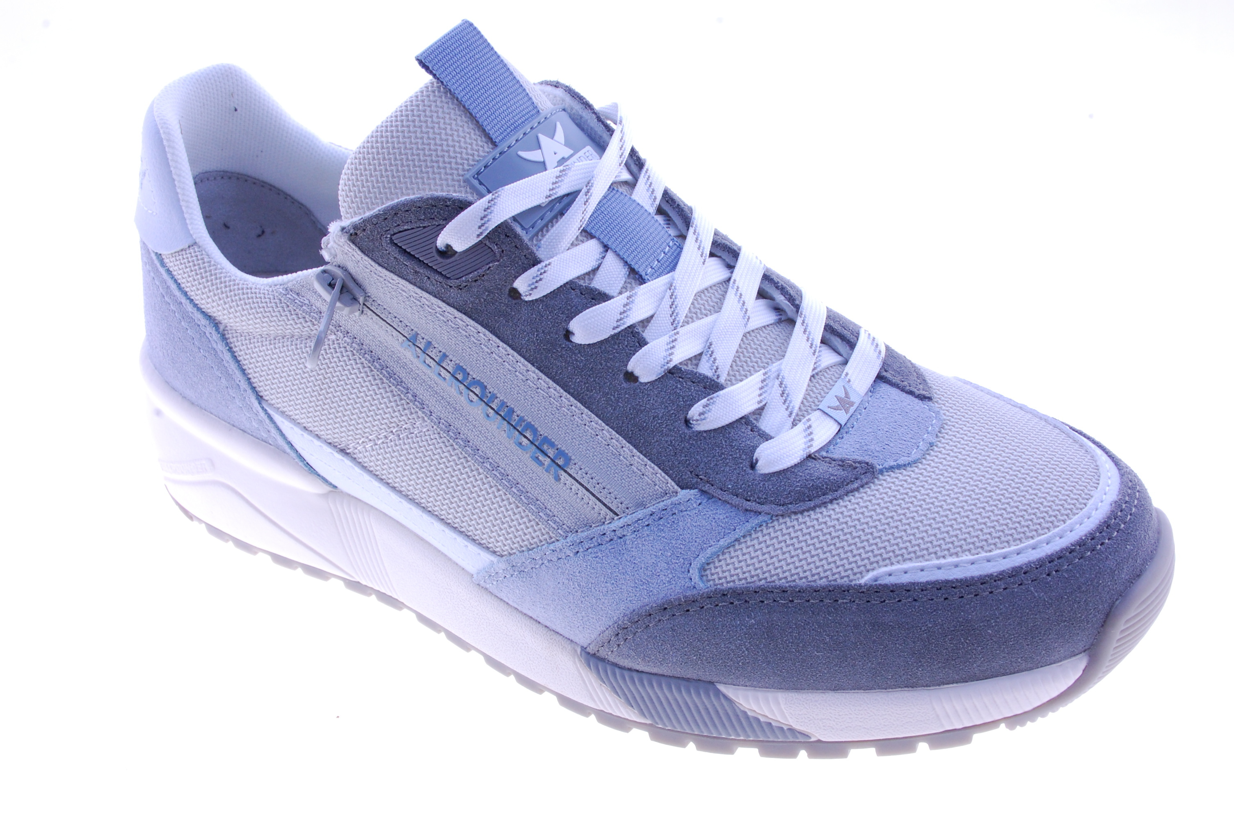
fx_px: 1541
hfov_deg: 43.6
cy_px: 410
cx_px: 617
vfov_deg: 29.8
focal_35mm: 45
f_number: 13
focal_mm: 30
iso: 800
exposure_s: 1/30
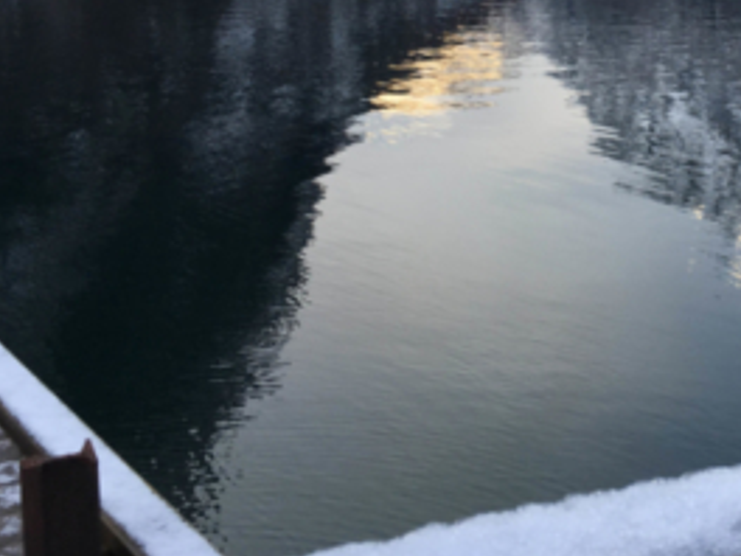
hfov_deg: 33.8
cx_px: 603
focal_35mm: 55
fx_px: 1177
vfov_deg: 25.6
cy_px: 35
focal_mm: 4.15
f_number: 2.2
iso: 25
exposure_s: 1/292
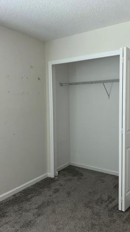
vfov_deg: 66.1
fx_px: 178
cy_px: 116
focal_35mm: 29
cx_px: 80
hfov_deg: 39.9
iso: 64
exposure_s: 1/15
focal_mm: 5.7
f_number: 1.5
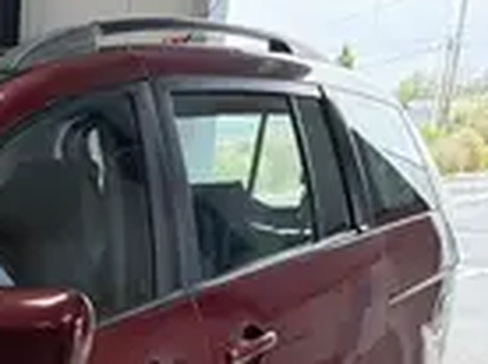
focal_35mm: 85
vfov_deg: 15.8
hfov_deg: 19.0
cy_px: 557
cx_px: -324
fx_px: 1196
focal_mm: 6.76
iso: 320
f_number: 1.78
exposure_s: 1/60
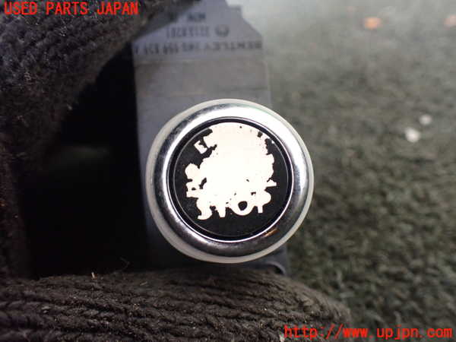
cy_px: 171
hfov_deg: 60.0
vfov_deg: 46.8
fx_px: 395
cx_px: 228
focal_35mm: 30
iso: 800
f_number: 2.3
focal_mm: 5.4
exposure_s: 1/40
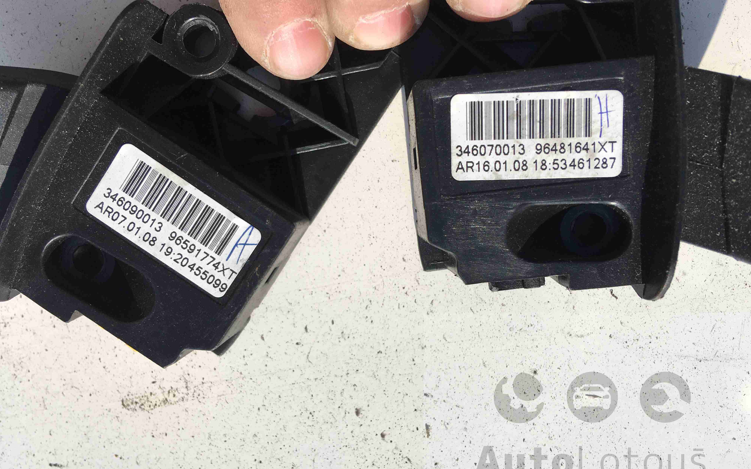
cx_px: 378
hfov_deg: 61.2
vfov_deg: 40.6
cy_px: 250
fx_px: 635
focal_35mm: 31
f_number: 2.2
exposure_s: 1/1789
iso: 25
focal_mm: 4.15
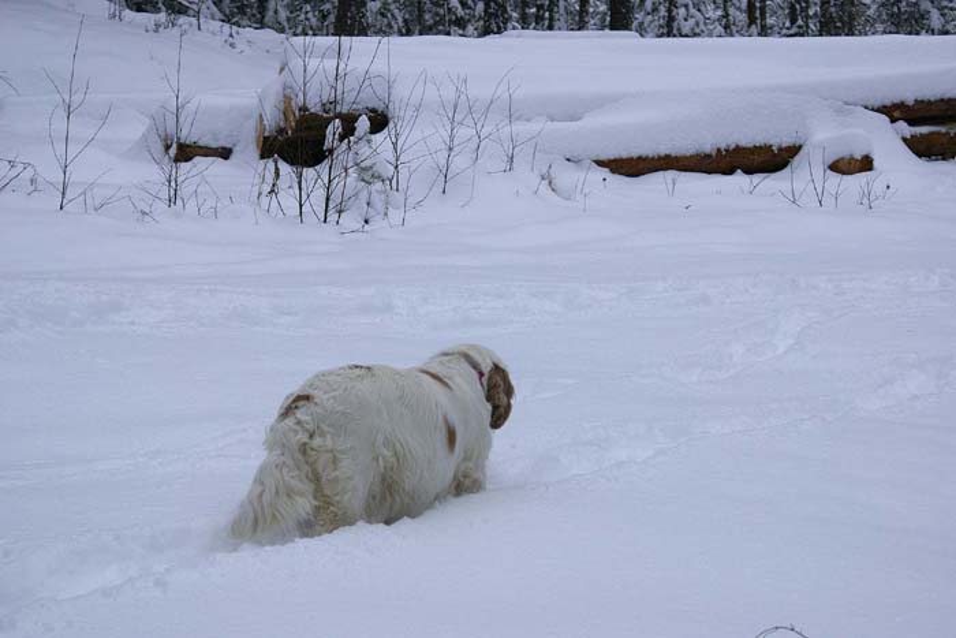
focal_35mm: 105
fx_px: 2789
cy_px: 319
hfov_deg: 19.5
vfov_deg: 13.0
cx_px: 478
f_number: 6.3
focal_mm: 70
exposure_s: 1/160
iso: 100
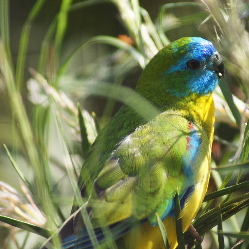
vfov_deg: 3.0
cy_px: 125
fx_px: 4688
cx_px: 143
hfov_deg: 3.0
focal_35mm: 576
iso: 800
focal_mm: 300
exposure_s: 1/500
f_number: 5.6
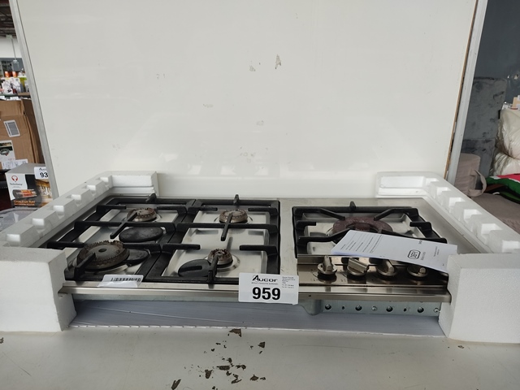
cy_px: 195
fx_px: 391
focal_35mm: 26
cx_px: 260
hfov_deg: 67.3
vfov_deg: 53.1
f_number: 1.79
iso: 154
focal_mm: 4.74
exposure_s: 1/50
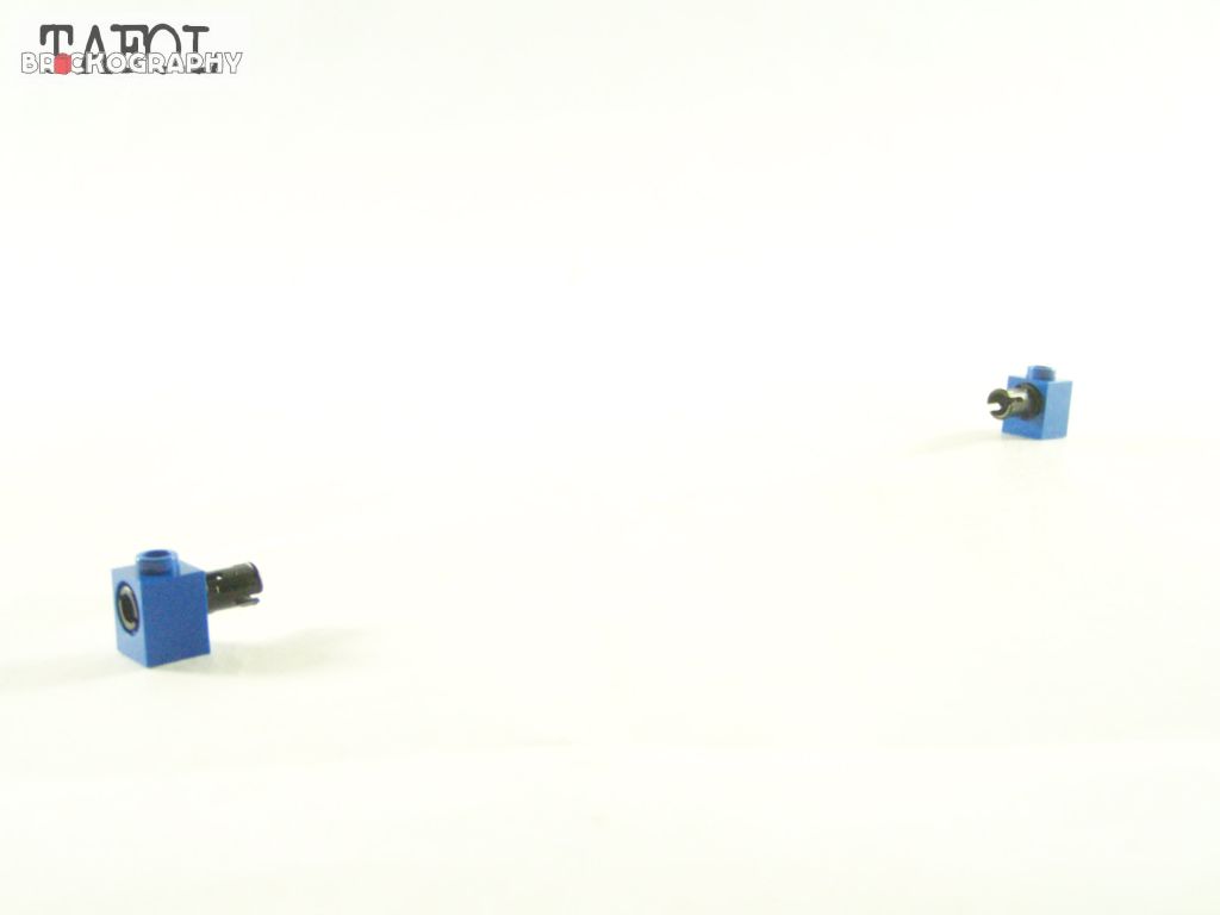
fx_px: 1974
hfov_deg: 34.3
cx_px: 610
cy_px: 458
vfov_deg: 26.1
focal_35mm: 56
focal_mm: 9.3
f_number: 3.1
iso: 400
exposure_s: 1/60
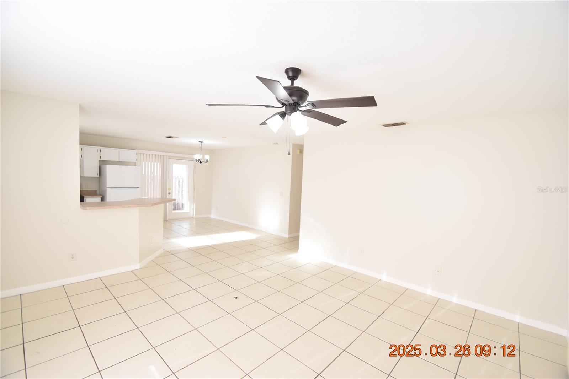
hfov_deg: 100.4
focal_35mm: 15
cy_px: 190
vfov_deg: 77.3
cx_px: 284
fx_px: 237
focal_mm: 10
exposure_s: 1/100
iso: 400
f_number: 5
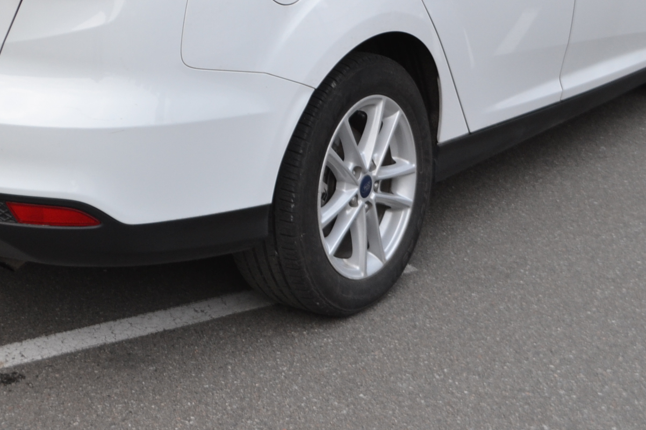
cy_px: 36
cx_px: 189
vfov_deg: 19.3
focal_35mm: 69
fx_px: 1238
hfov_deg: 28.9
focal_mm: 24
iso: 400
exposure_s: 1/60
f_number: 5.6
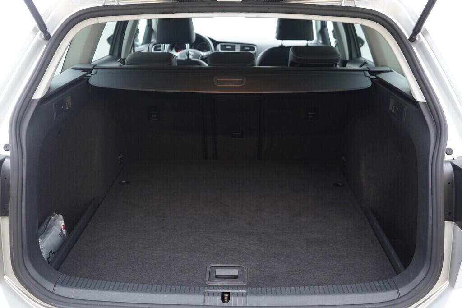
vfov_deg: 36.9
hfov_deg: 53.1
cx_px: 231
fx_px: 462
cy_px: 154
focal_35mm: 36
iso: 400
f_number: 2.8
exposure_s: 1/40
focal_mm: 24
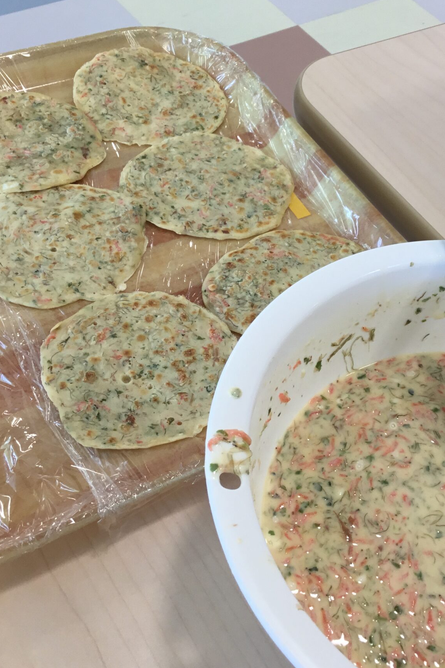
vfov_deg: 41.1
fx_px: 890
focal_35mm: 48
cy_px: 302
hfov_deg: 27.9
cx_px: 290
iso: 32
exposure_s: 1/50
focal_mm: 3.3
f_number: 2.4
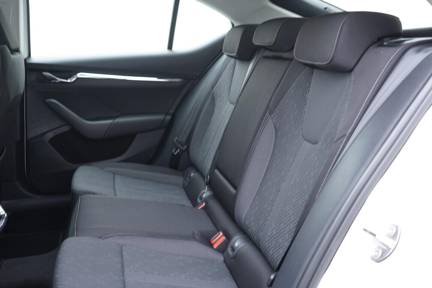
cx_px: 216
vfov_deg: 36.9
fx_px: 432
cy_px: 144
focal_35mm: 36
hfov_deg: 53.1
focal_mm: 24
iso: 400
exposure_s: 1/40
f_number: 2.8
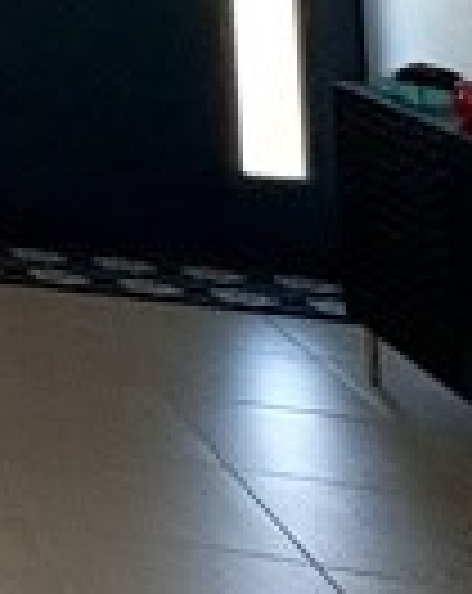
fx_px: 1454
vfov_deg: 20.1
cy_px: -279
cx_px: -1092
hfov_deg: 10.2
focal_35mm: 83
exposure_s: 1/176
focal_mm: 2.22
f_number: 2.2
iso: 64
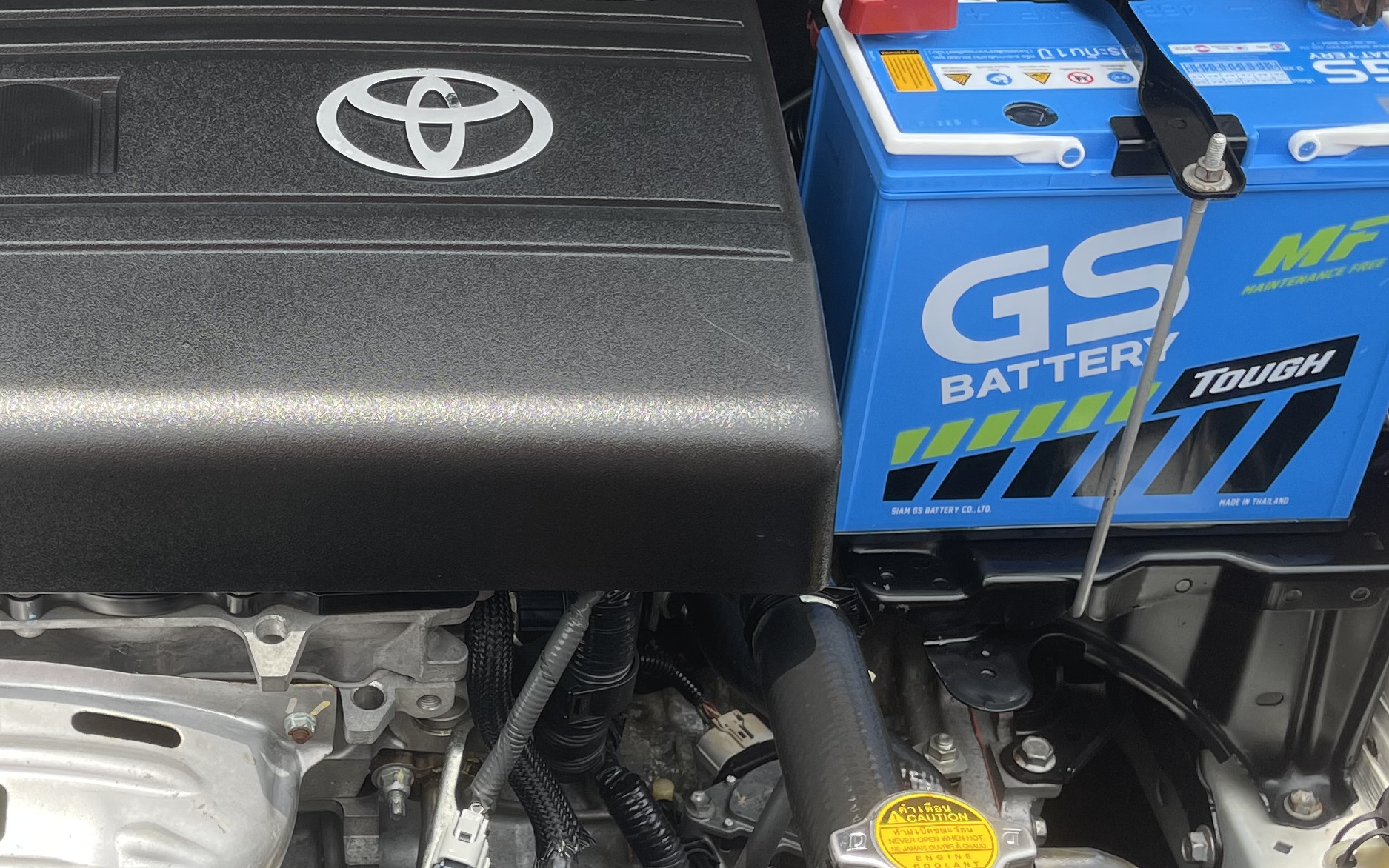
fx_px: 2158
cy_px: 501
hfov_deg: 34.7
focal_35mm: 57
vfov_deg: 22.7
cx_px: 306
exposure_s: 1/735
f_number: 1.6
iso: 32
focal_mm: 5.1
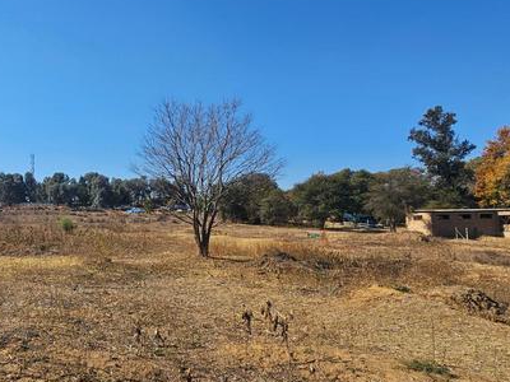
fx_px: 383
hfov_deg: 63.2
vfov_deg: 53.0
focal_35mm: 26
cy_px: 200
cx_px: 125
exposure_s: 1/2851
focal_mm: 2.2
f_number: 2.2
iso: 50
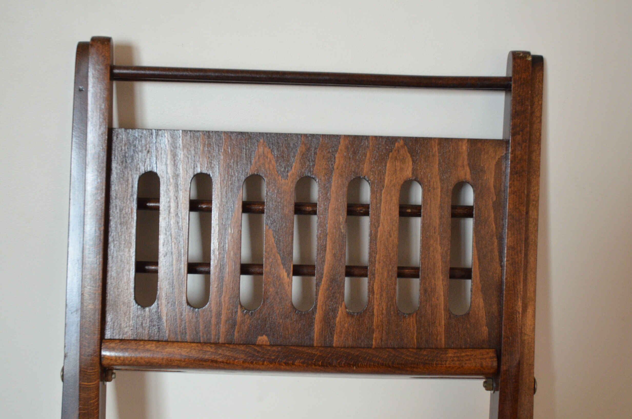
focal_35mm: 57
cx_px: 316
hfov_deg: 35.1
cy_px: 210
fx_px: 999
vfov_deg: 23.7
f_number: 5
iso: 2000
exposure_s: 1/100
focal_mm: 38
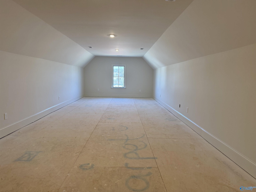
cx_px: 128
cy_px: 96
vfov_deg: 56.8
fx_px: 177
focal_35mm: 24
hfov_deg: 71.6
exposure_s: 1/159
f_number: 1.78
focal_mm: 6.76
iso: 200
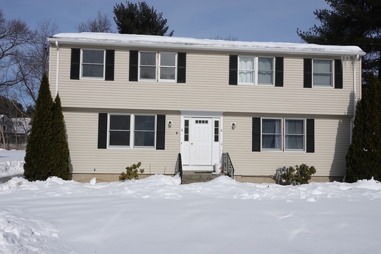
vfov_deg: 43.6
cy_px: 127
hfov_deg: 61.9
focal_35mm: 30
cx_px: 190
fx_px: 318
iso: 100
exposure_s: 1/1000
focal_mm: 11.03
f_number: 6.3
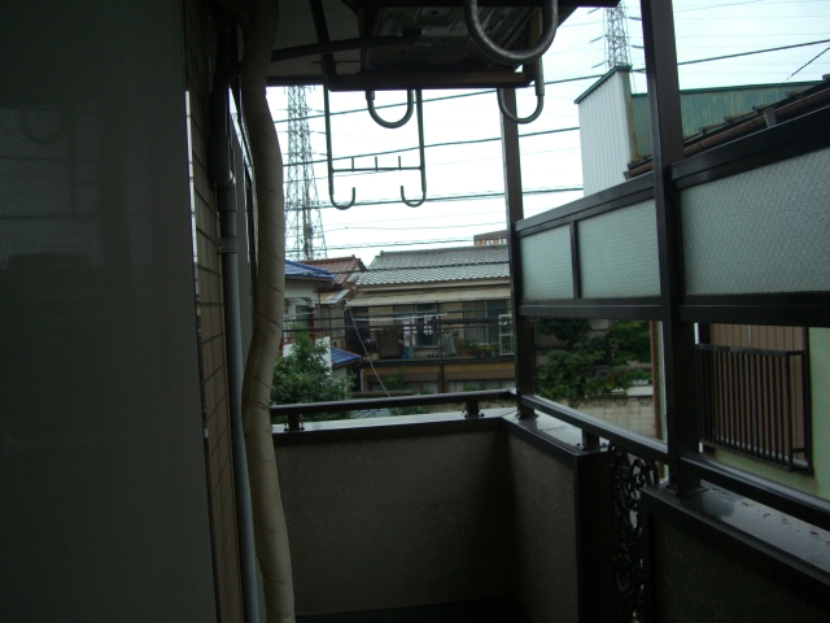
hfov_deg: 49.0
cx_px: 415
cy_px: 312
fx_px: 911
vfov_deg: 37.7
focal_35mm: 38
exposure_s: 1/250
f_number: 2.8
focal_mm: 7.9
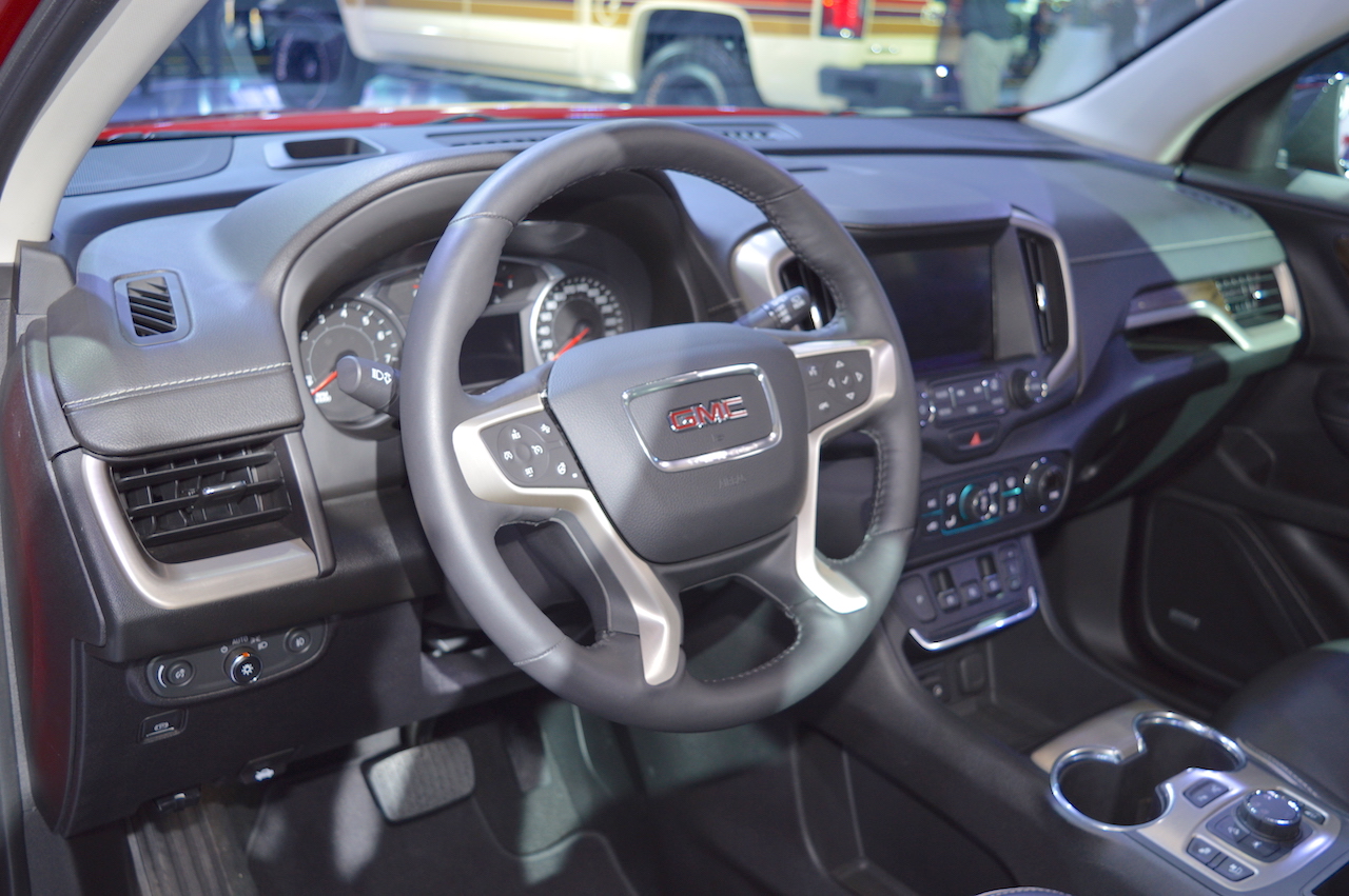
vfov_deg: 38.3
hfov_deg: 55.1
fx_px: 1292
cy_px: 448
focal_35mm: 34
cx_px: 674
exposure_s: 1/30
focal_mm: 23
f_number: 4
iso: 220
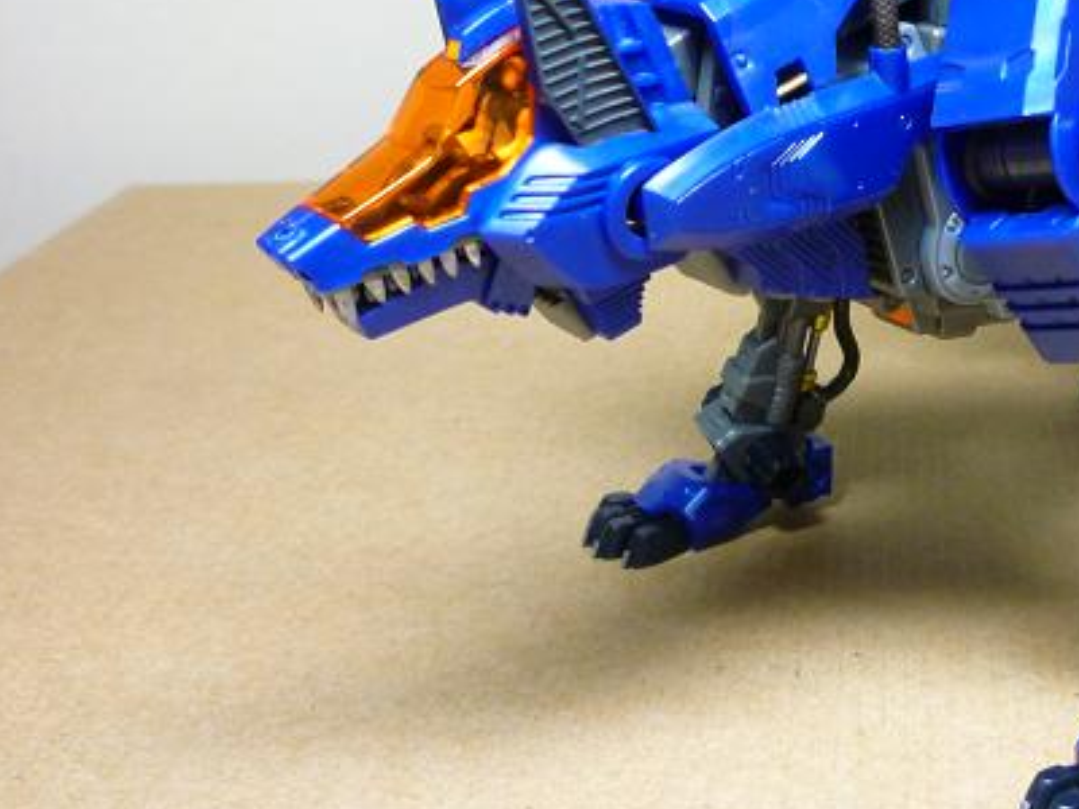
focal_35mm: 58
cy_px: 121
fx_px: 1808
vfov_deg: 24.7
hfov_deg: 31.7
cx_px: 966
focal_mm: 5.2
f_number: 3.3
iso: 160
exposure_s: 1/30
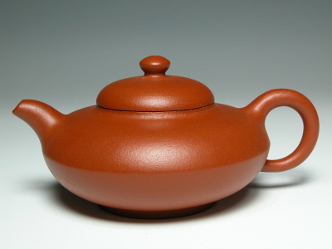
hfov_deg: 26.7
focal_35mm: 73
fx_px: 700
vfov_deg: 20.2
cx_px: 166
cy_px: 124
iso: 142
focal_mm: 18.8
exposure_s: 1/4.2
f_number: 7.5
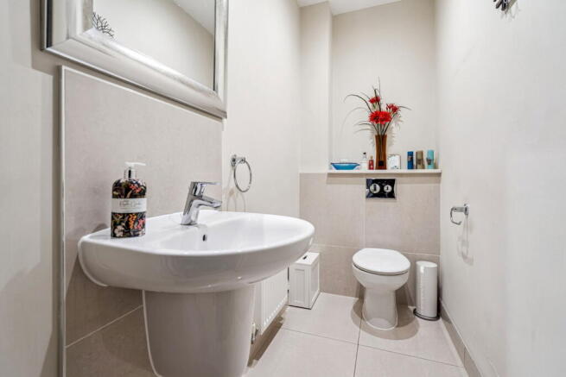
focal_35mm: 16
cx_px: 283
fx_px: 252
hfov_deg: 96.7
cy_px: 188
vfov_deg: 73.8
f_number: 4.5
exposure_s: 1/5
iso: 320
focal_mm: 16
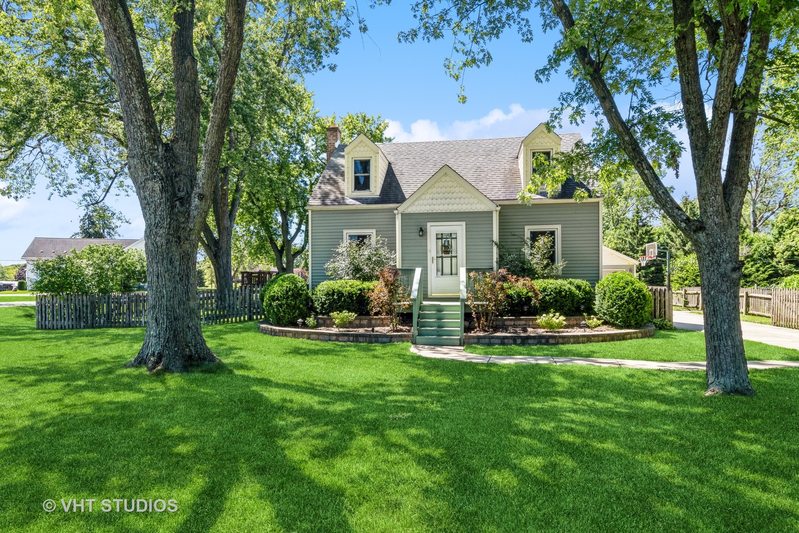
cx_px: 400
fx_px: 488
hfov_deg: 78.6
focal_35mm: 22
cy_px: 266
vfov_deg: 57.2
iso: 100
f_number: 9
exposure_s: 1/60
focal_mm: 15
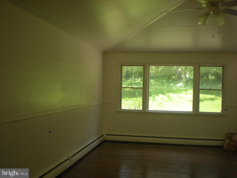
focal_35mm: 38
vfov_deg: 37.7
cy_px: 89
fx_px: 260
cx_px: 118
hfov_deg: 49.0
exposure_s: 1/53.3
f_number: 3.1
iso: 64
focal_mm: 6.3
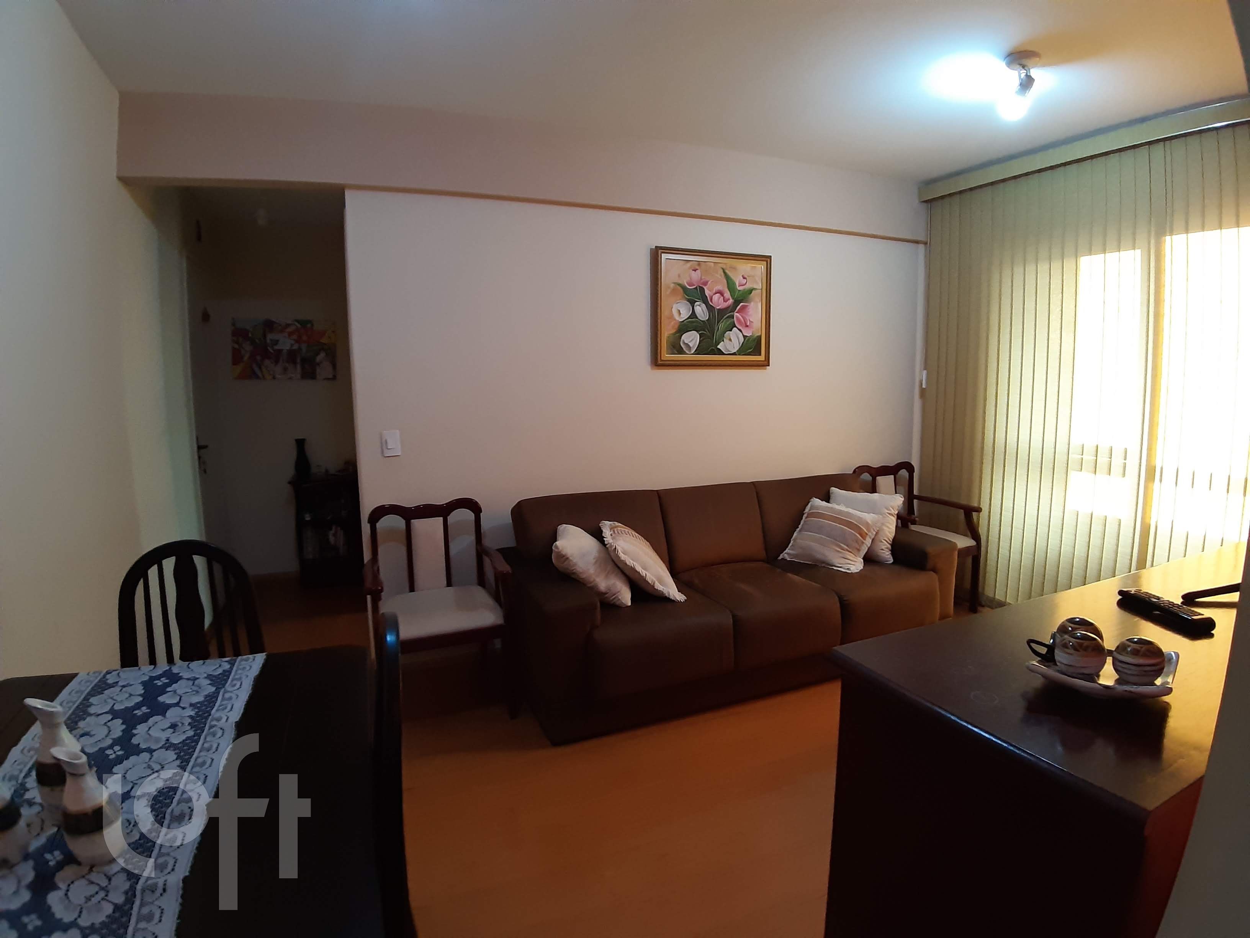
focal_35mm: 18
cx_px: 625
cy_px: 469
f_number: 2.4
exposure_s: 1/30
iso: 200
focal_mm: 1.87
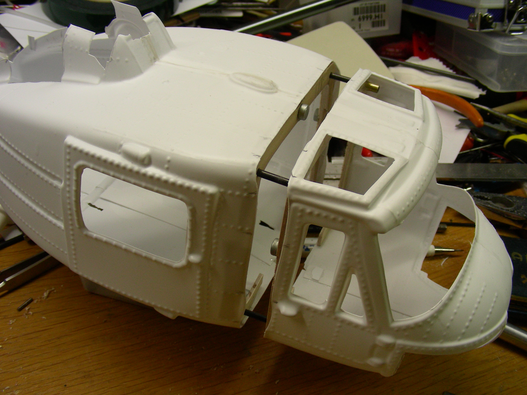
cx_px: 264
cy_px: 198
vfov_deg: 37.7
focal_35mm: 38
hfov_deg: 49.0
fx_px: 579
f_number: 3.5
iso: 124
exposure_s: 1/59.8
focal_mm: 6.3
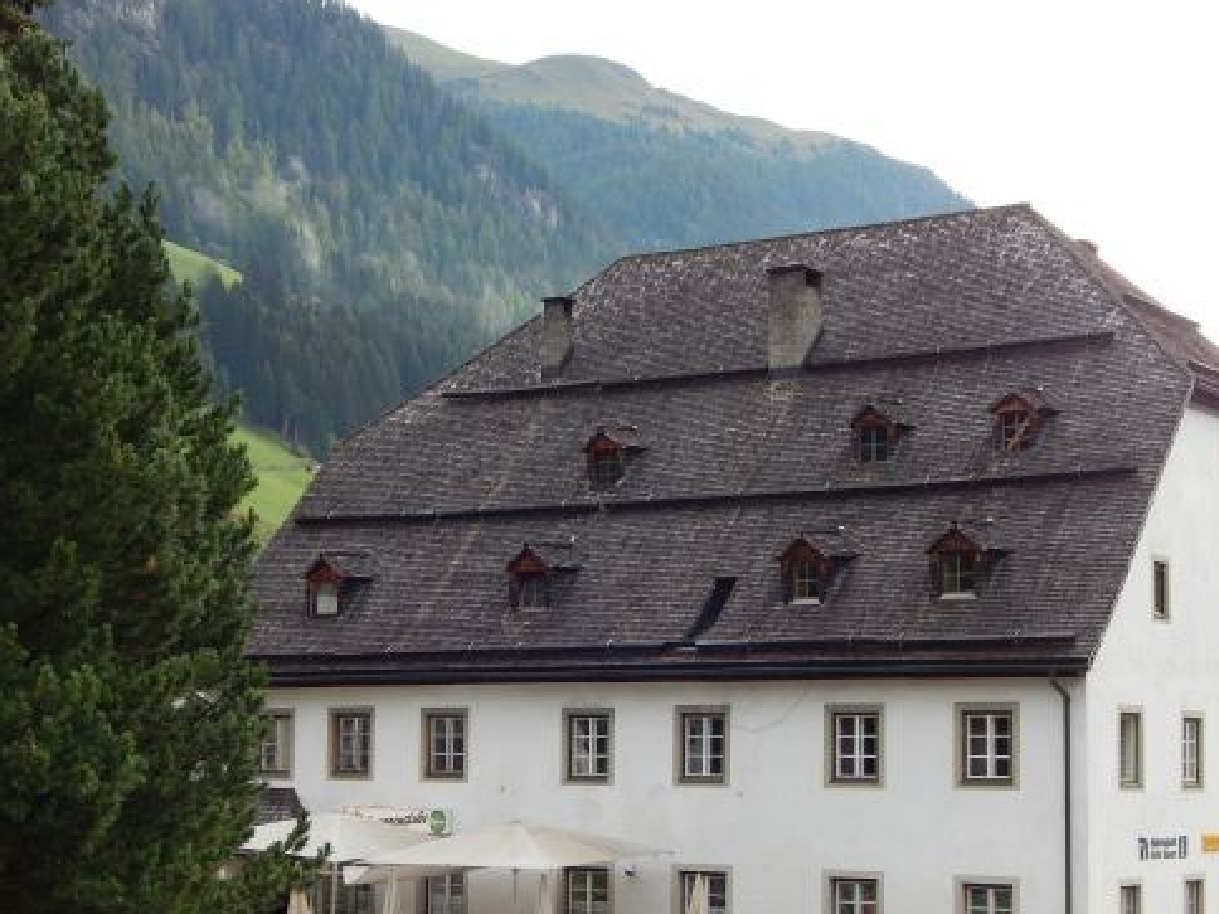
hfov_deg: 29.0
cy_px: 524
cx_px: 672
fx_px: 2359
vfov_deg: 21.9
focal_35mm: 67
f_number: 3.8
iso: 125
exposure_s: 1/250
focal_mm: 9.7
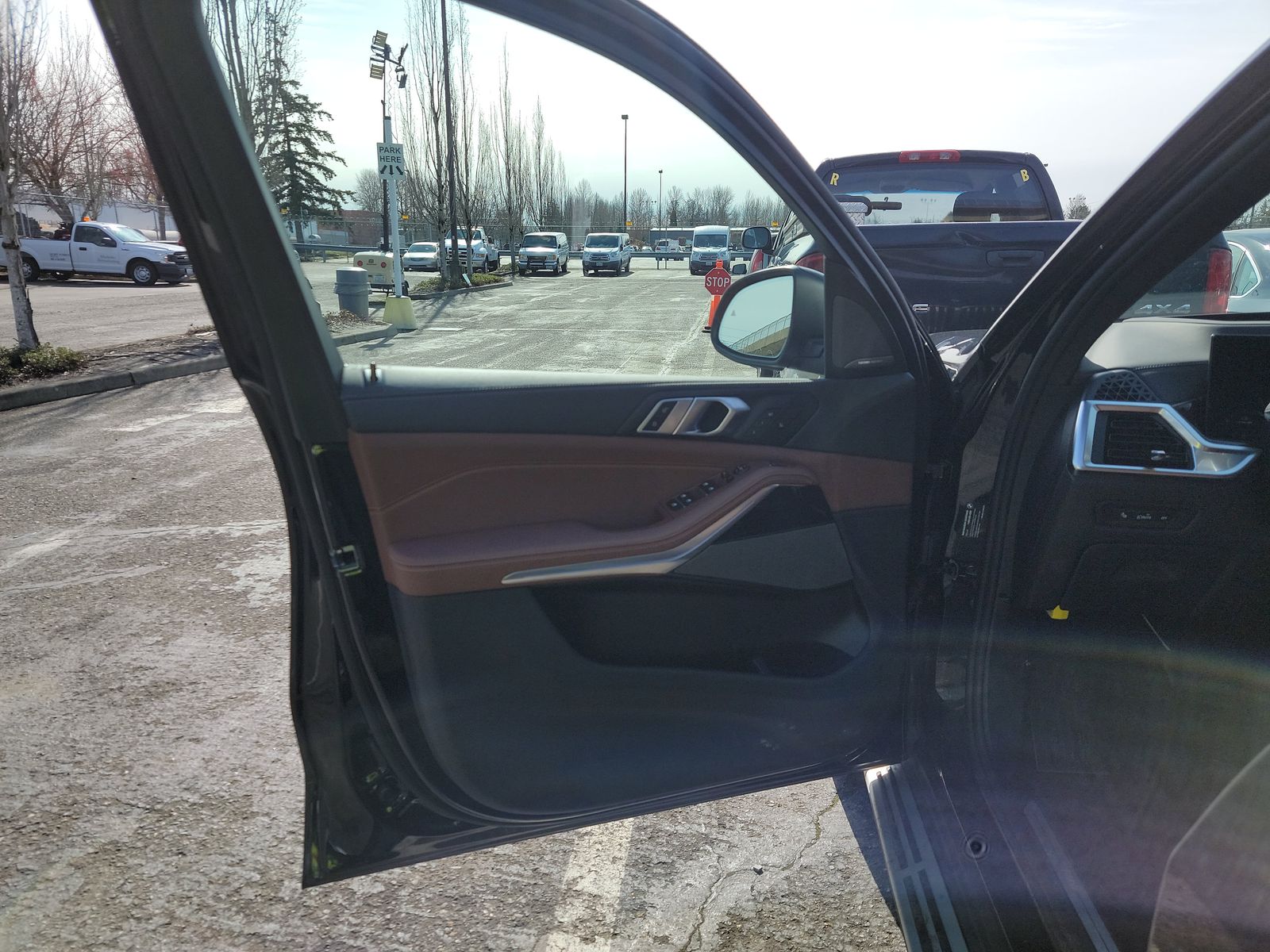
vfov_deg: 56.8
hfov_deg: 71.6
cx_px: 635
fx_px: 881
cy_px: 476
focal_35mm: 24
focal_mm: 6.7
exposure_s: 1/682
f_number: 1.8
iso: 50
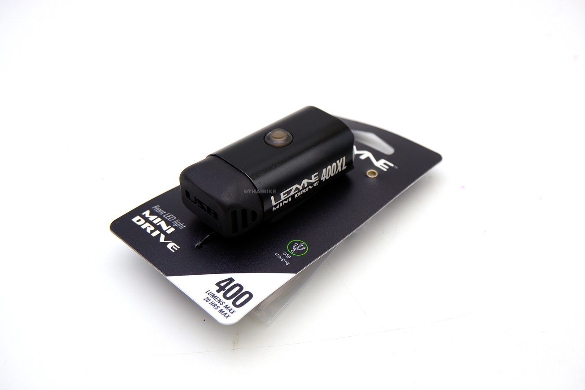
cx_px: 292
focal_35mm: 41
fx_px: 666
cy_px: 195
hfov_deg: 47.4
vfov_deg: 32.6
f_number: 5
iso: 200
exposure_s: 1/150
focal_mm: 27.1
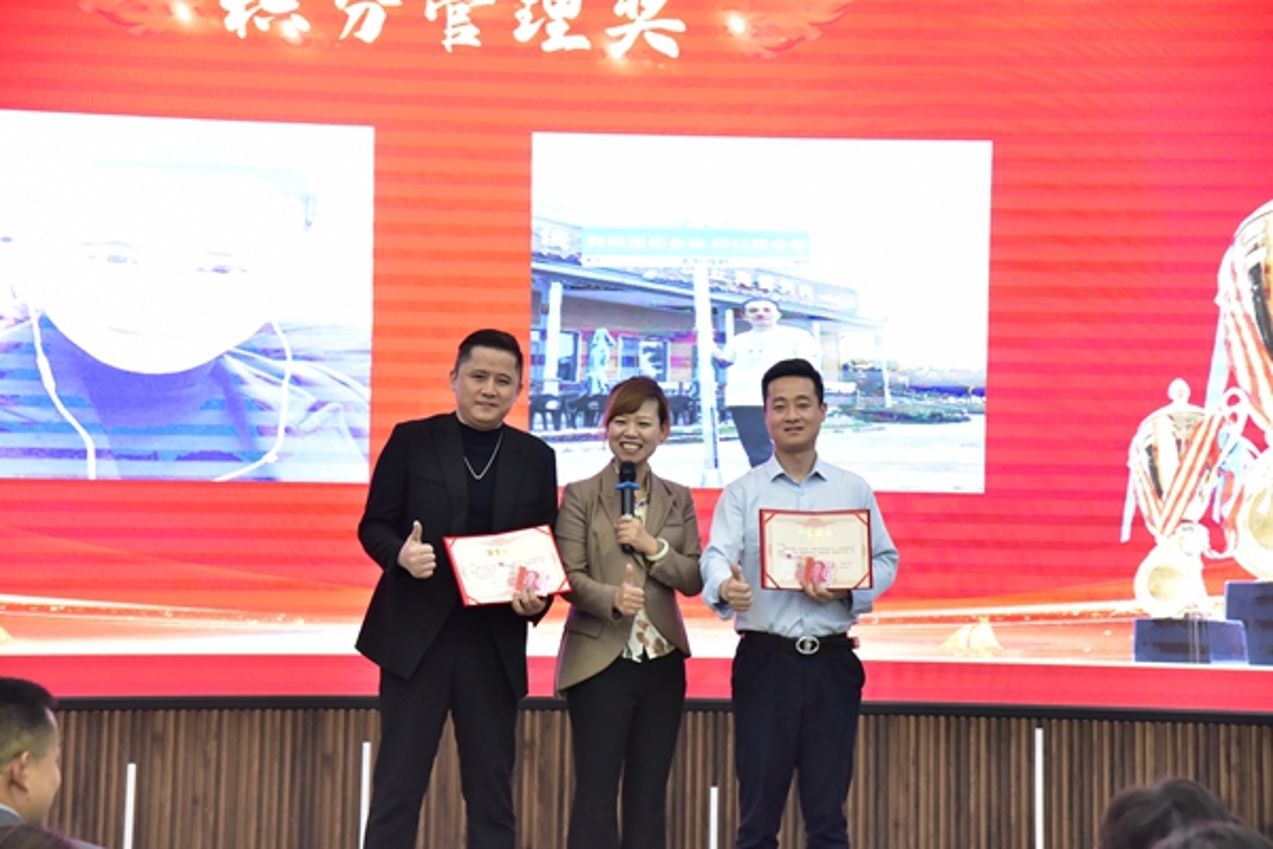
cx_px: 636
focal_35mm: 86
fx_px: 3041
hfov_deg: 23.6
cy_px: 424
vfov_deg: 15.9
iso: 6400
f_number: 5.6
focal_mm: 86
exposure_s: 1/200
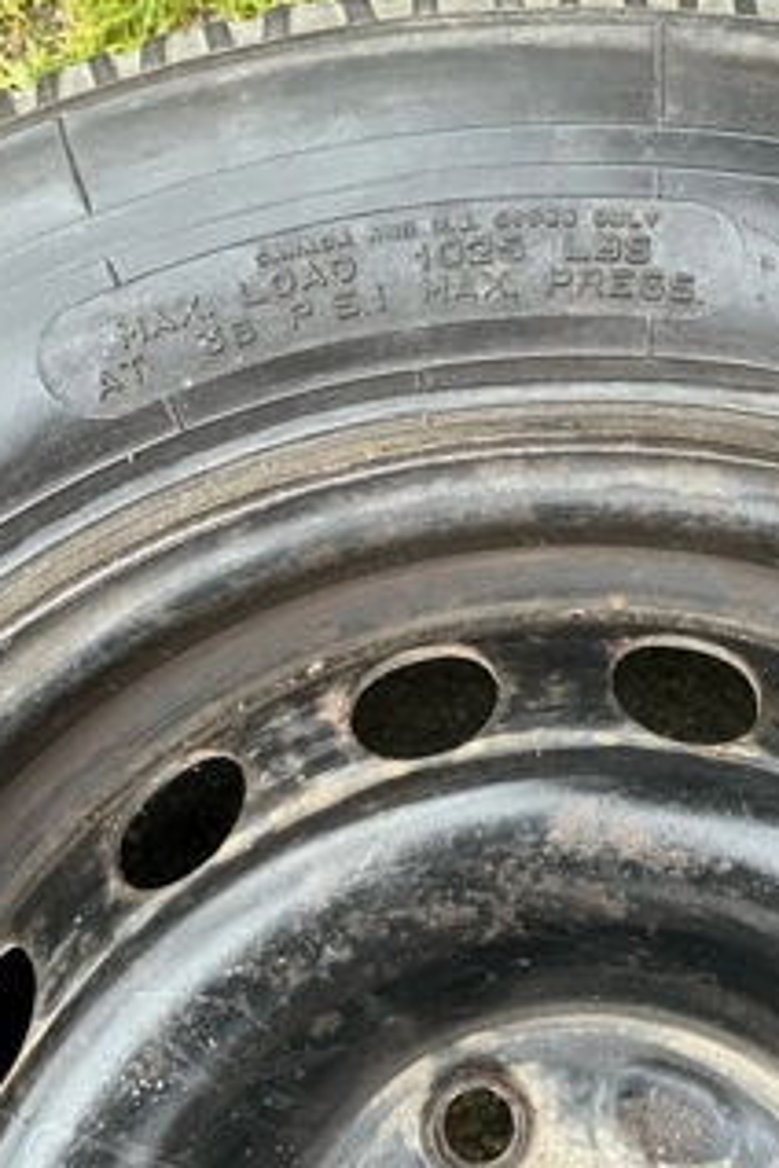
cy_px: 551
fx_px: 1103
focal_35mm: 34
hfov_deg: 38.3
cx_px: 533
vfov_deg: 55.8
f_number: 1.6
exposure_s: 1/60
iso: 250
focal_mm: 5.1
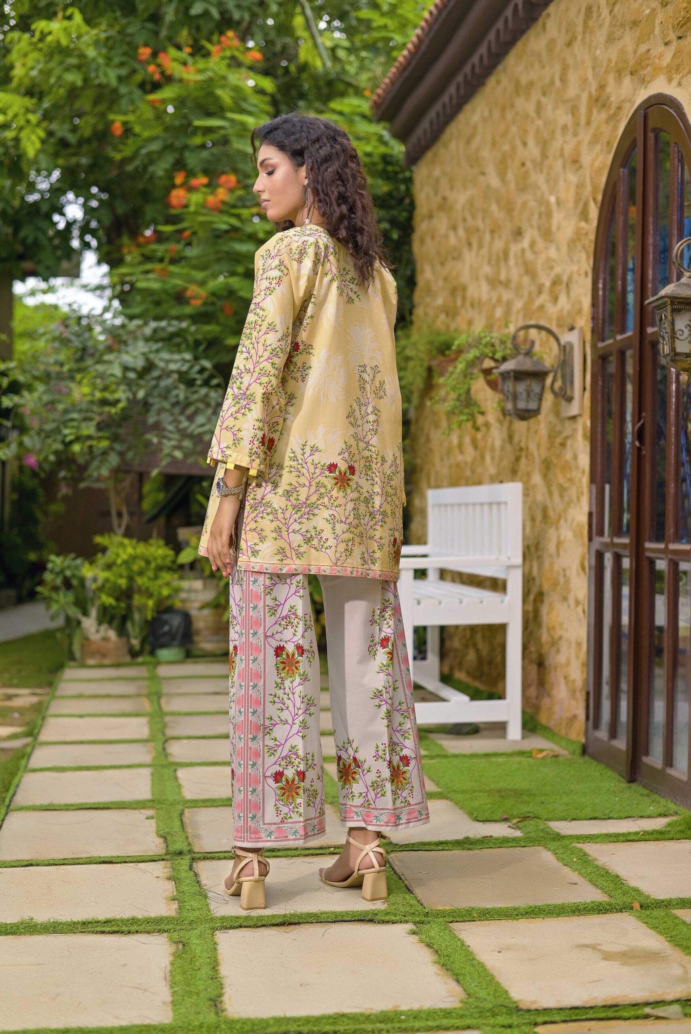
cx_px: 346
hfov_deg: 27.0
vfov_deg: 39.6
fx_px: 1438
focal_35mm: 50
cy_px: 517
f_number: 2.8
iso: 100
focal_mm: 50
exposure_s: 1/640
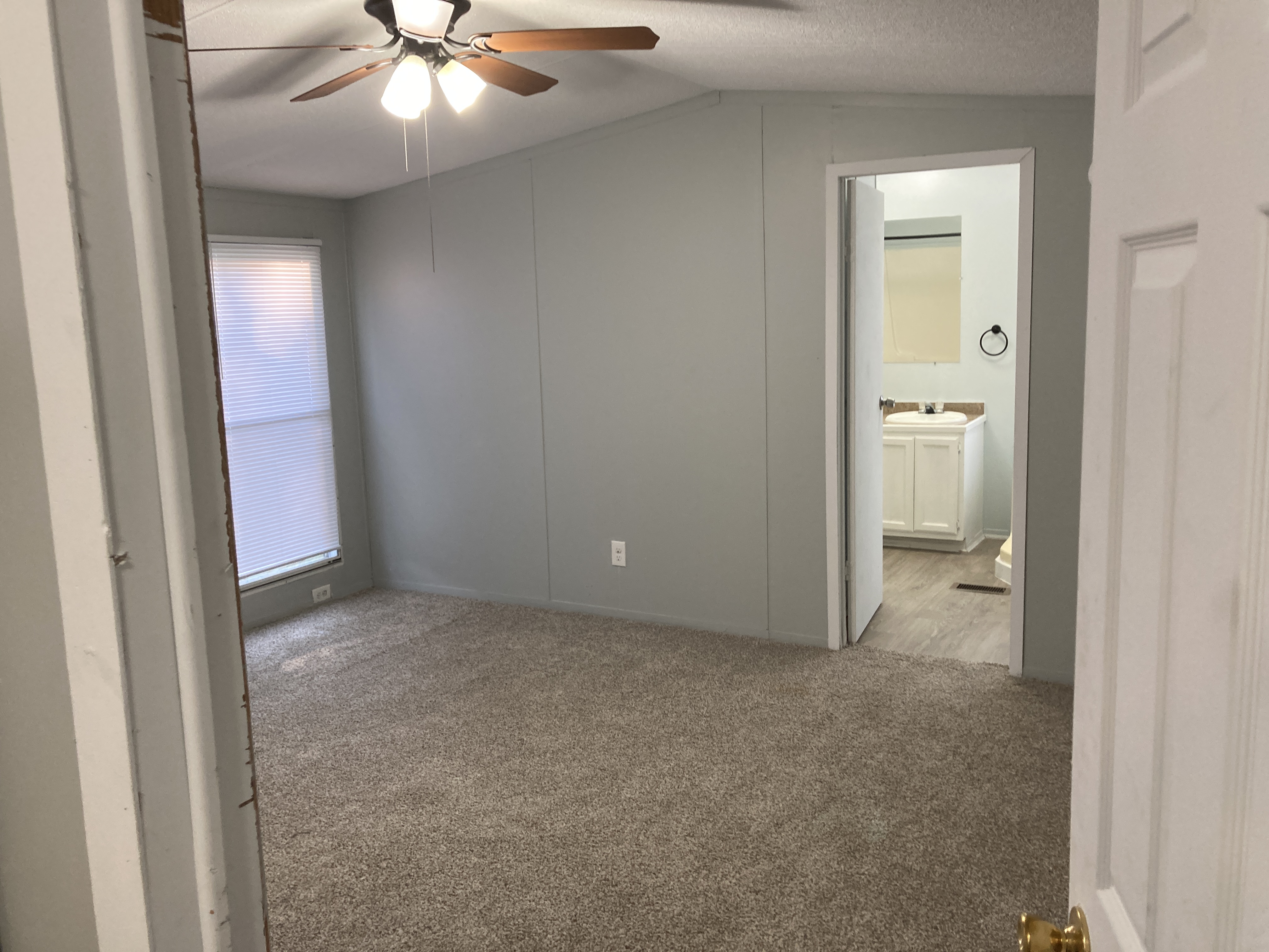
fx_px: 1026
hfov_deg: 63.4
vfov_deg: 49.7
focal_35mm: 28
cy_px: 476
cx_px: 634
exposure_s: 1/60
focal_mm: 3.99
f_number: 1.8
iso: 100
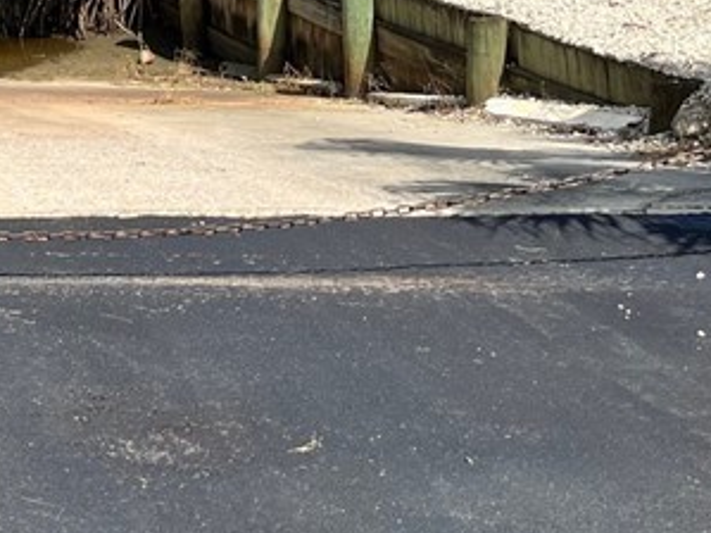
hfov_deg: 19.9
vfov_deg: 16.0
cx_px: -254
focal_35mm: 89
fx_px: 1827
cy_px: -76
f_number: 1.6
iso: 50
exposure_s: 1/3521
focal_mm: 5.1
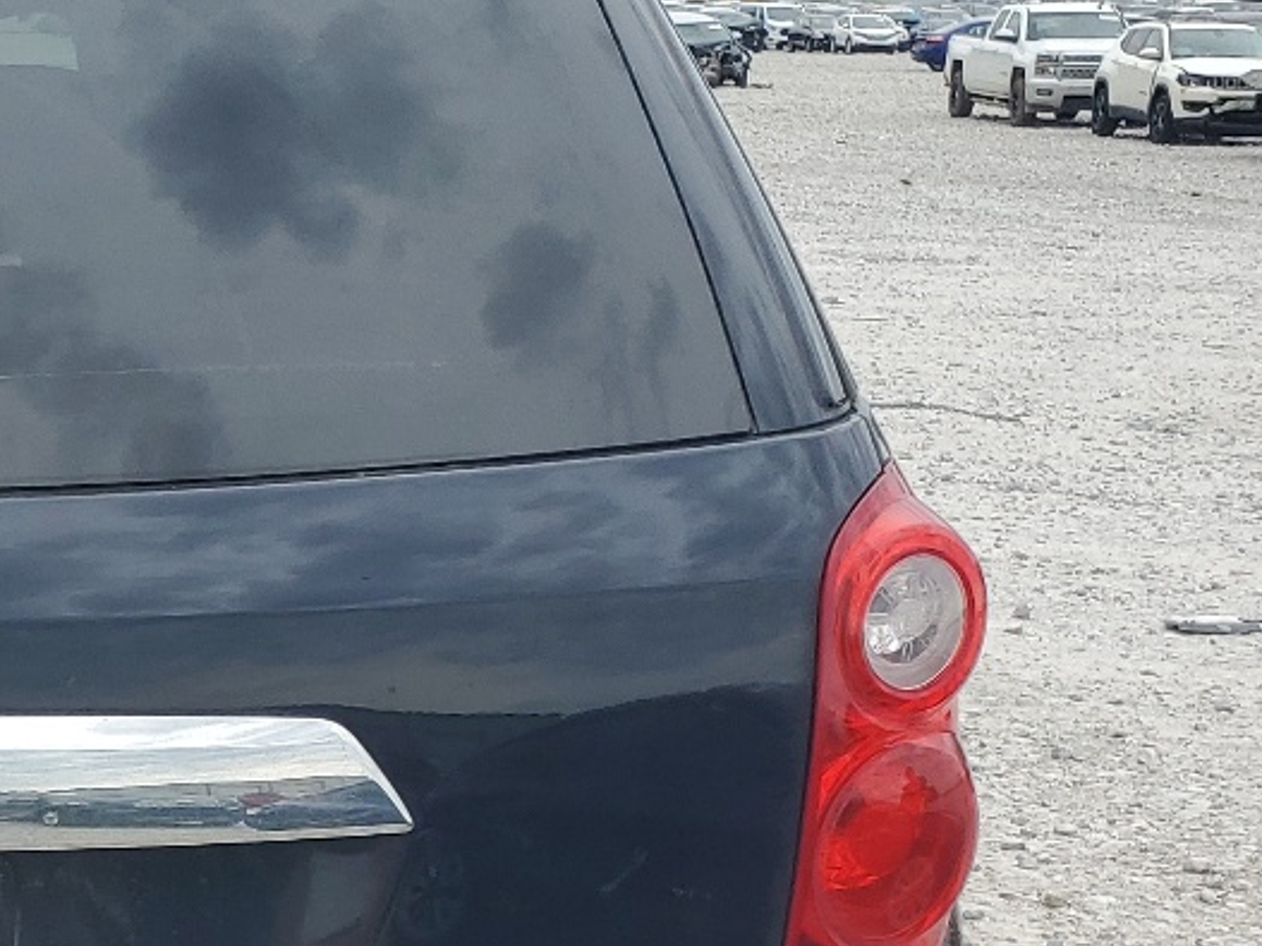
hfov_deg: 22.7
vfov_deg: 18.4
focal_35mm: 79
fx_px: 2879
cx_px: -249
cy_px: 805
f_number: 1.5
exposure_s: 1/1429
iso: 50
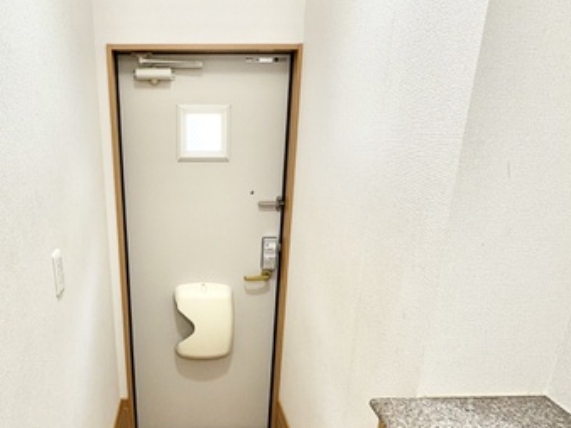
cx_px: 199
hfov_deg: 60.5
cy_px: 312
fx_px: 478
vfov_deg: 46.7
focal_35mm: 29
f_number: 2.2
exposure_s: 1/60
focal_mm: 2.22
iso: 250
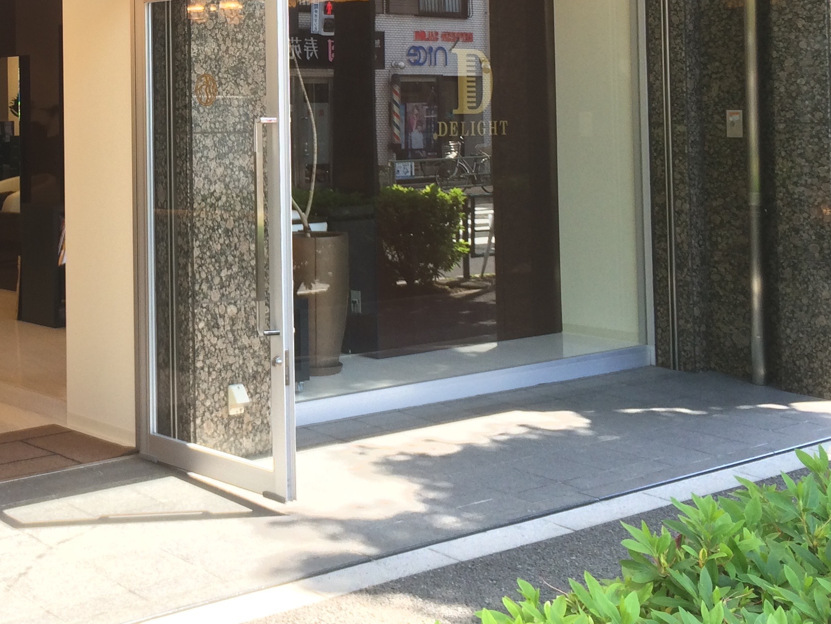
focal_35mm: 56
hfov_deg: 32.7
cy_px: 77
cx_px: 95
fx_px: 1345
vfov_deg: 25.4
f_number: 2.2
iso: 50
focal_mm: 4.15
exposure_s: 1/120
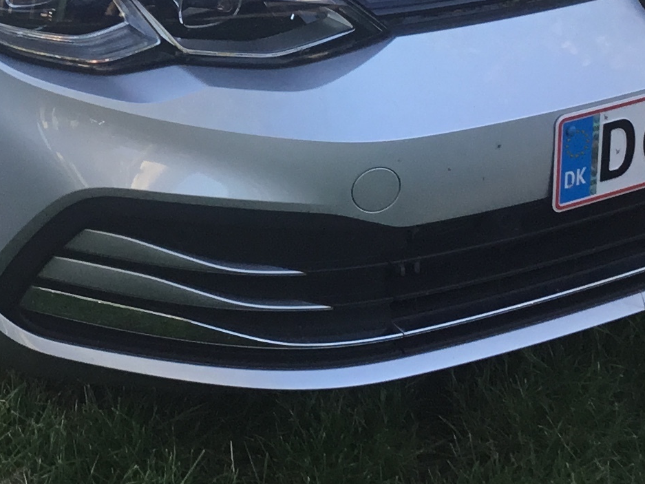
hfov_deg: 18.0
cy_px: -81
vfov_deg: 13.4
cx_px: 85
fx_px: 2013
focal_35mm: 108
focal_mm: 3.3
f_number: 2.4
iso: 25
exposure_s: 1/162
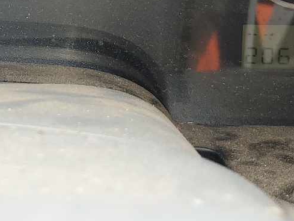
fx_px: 722
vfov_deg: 16.4
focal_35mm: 85
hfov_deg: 22.1
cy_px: -70
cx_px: -1
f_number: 1.5
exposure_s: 1/120
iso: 50
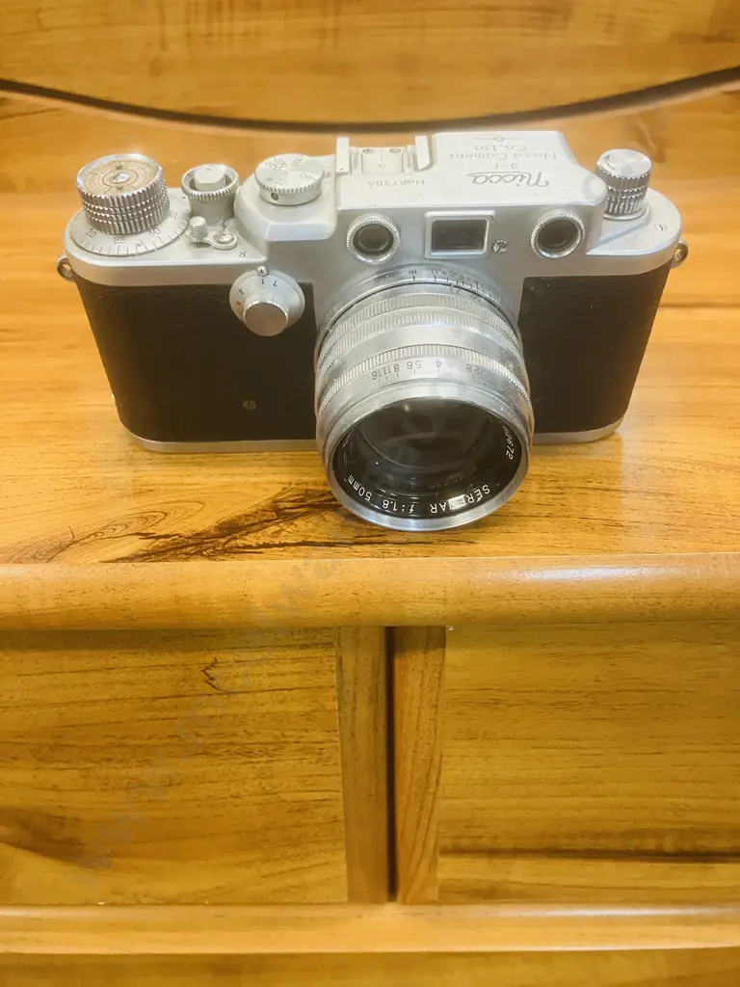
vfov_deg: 63.4
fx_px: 798
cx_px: 370
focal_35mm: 28
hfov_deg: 49.7
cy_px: 494
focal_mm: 3.99
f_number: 1.8
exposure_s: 1/50
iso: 320
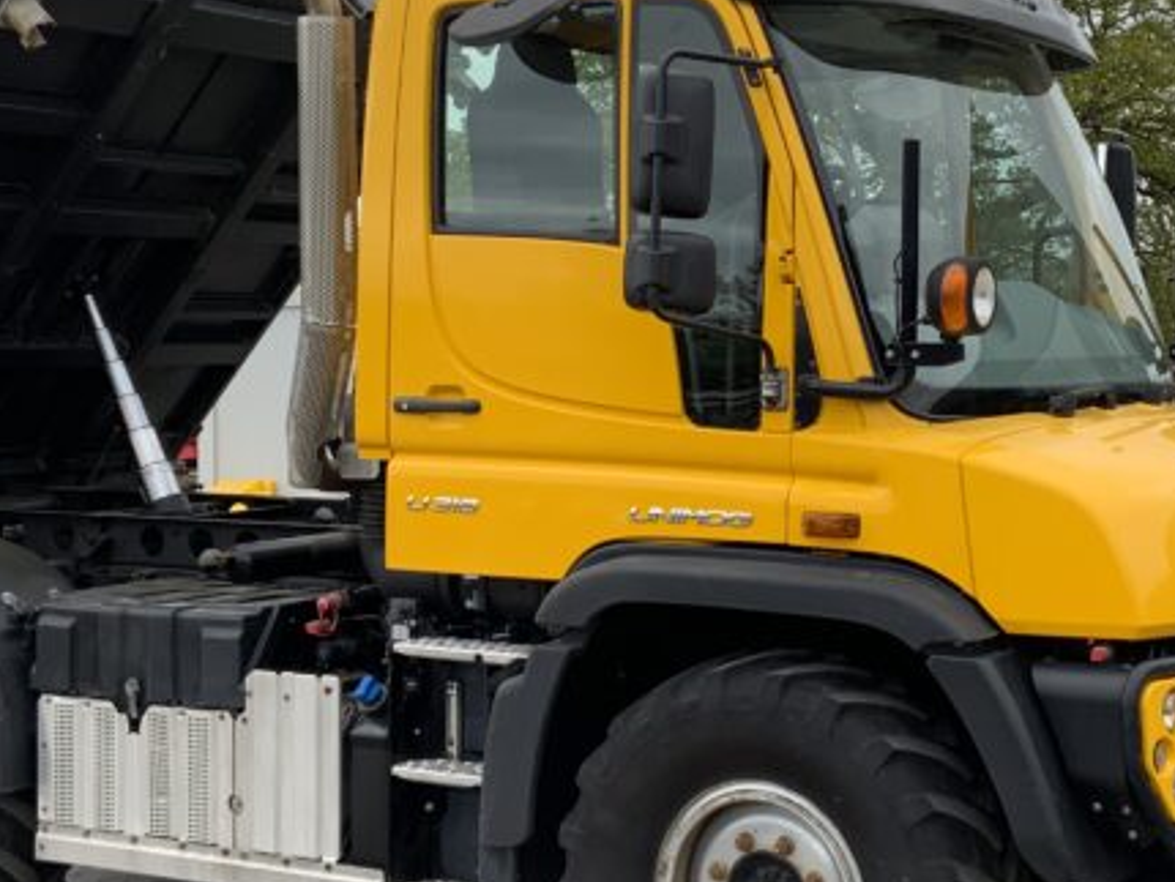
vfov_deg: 21.3
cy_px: 328
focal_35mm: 69
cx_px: 757
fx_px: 2343
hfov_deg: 28.0
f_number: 1.8
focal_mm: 3
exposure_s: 1/534
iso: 16
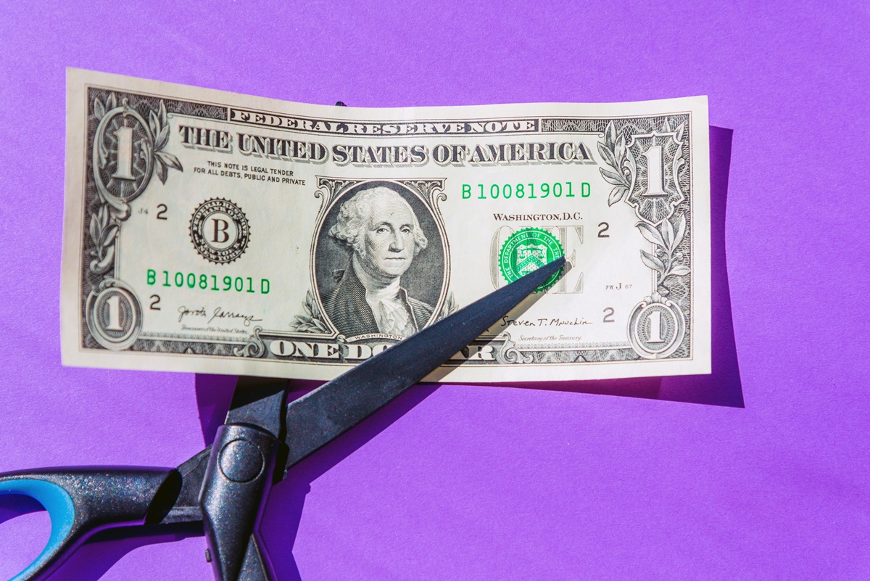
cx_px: 435
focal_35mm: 70
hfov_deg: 28.8
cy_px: 290
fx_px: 1692
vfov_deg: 19.5
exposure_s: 1/500
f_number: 5.6
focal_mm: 70
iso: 100
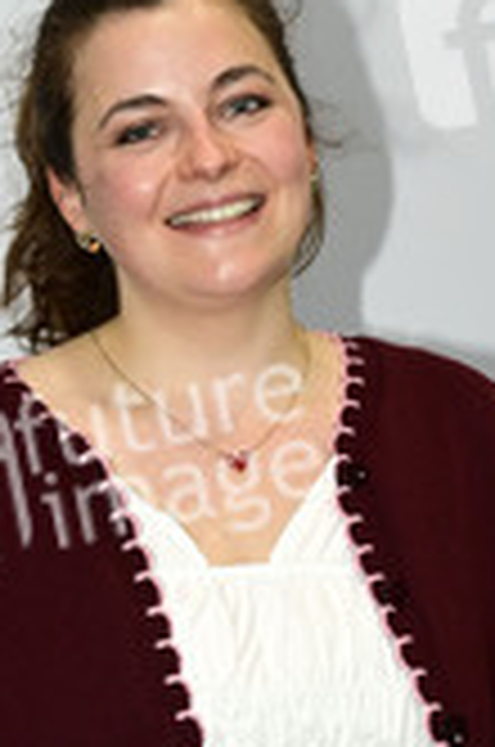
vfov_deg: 20.2
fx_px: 2050
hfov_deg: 13.8
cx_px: 220
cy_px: 698
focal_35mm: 99
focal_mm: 41
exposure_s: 1/200
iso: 1600
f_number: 5
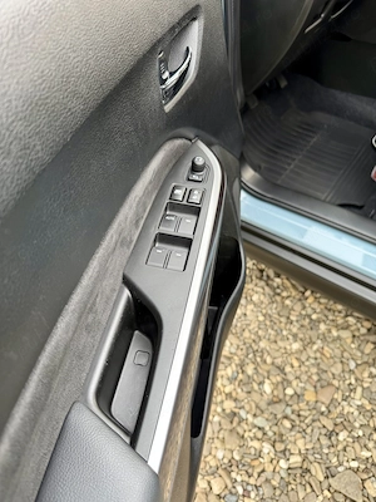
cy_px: 251
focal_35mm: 24
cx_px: 188
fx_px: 348
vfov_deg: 71.6
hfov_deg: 56.8
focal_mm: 6.76
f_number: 1.78
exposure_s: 1/234
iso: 100
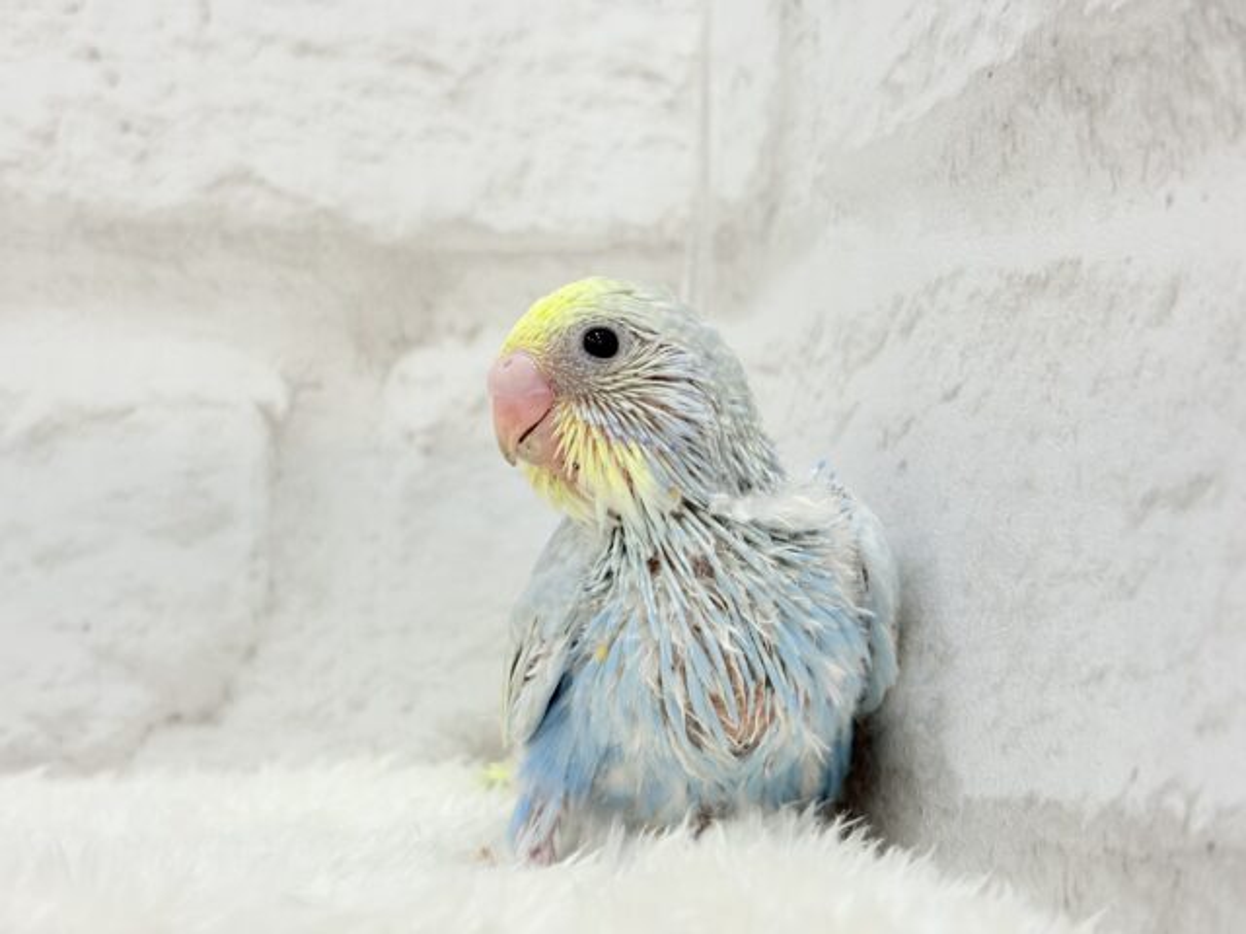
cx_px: 623
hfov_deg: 36.8
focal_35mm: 52
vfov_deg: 28.0
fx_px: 1872
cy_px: 467
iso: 64
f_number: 1.6
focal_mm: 5.96
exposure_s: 1/100
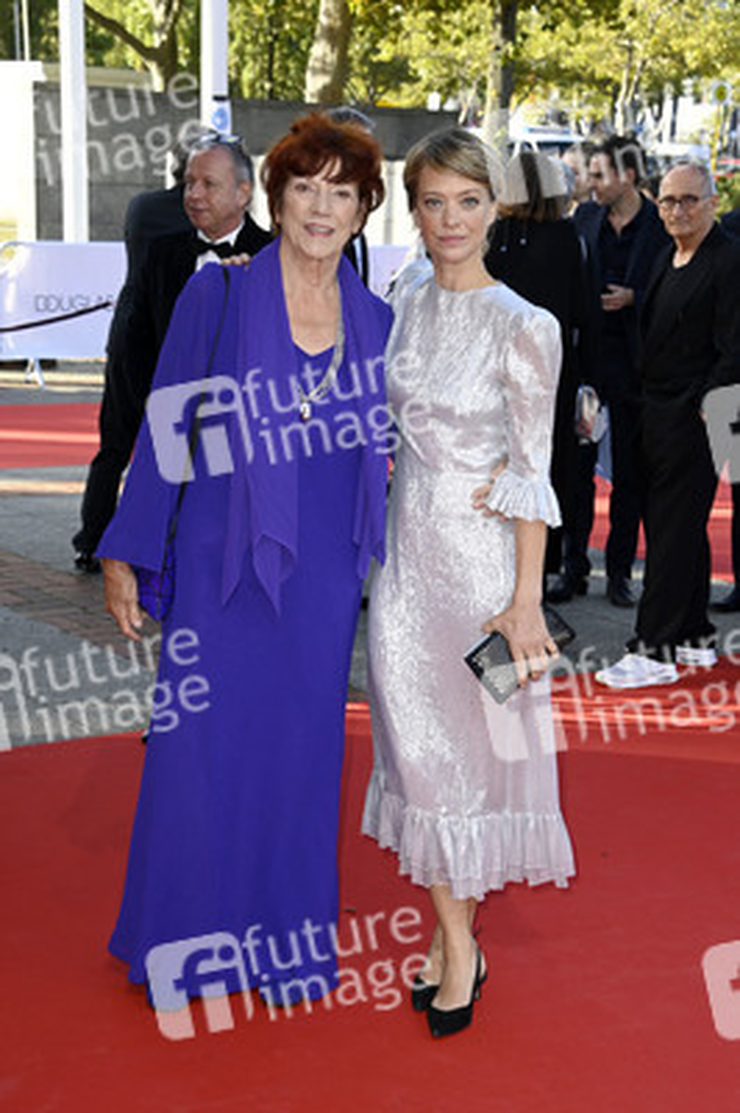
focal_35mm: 62
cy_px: 556
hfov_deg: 21.9
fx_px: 1915
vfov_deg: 32.4
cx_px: 370
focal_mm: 62
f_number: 6.3
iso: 400
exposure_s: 1/250
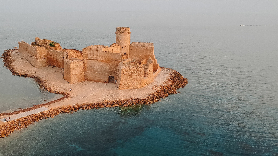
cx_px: 117
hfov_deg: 57.7
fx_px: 251
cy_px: 102
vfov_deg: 34.4
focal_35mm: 34
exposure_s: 1/80
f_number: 2.6
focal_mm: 4.49
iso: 100
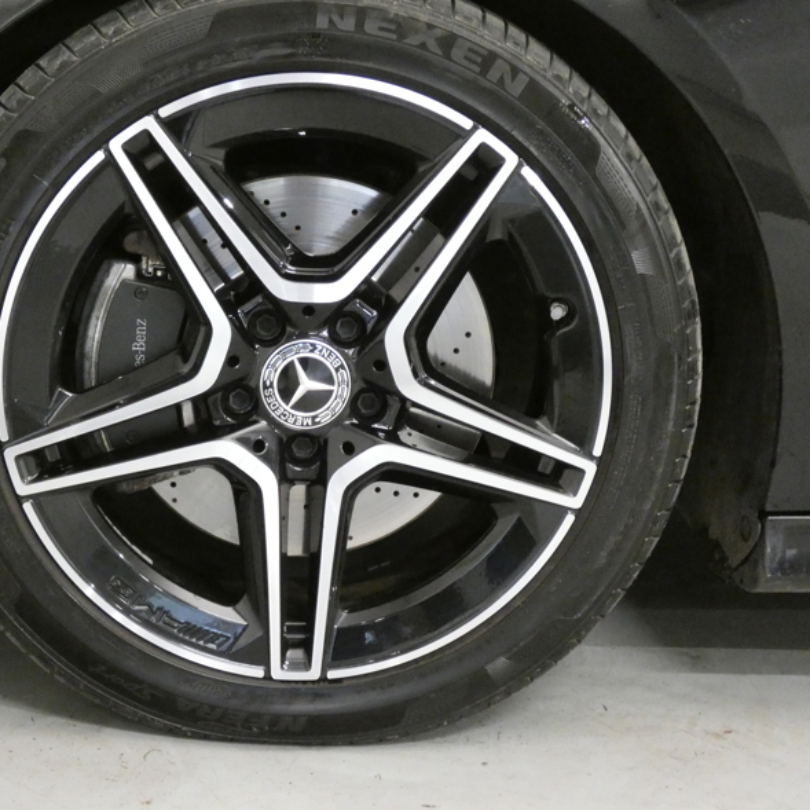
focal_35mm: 60
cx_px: 316
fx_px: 1588
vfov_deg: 28.6
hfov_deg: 28.5
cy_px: 410
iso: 1600
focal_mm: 9
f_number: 3.9
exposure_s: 1/25
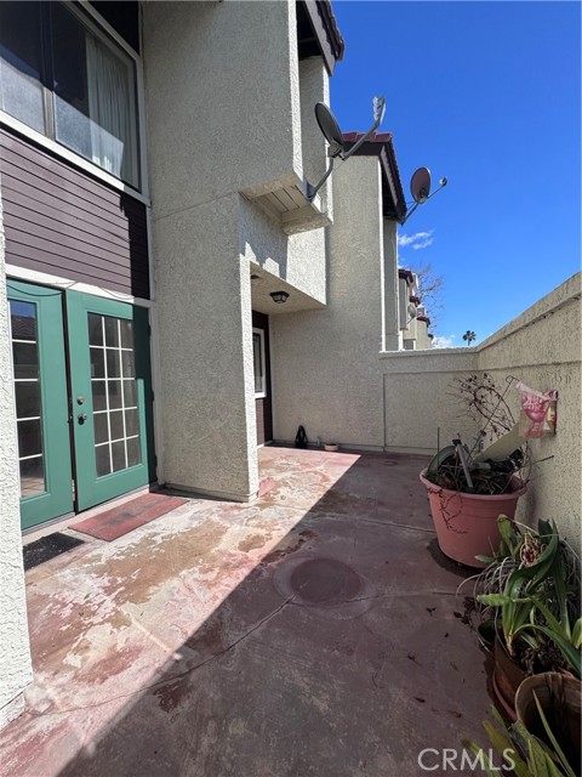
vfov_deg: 102.1
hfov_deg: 85.7
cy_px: 388
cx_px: 291
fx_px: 314
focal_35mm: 14
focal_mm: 2.22
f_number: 2.2
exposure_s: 1/1832
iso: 50
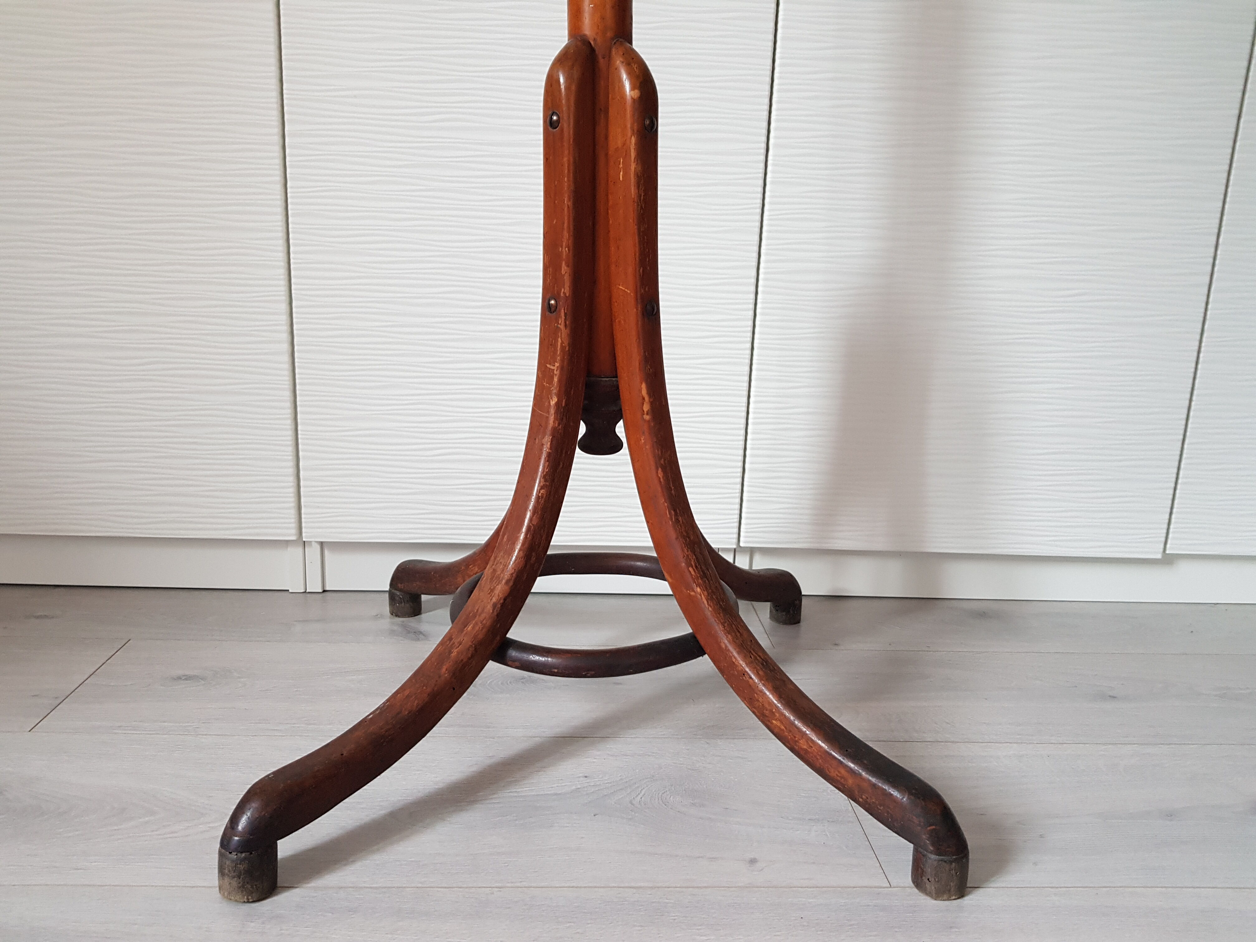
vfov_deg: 53.1
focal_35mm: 26
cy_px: 471
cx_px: 628
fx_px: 943
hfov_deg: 67.3
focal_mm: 4.3
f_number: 1.7
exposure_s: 1/33
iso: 160
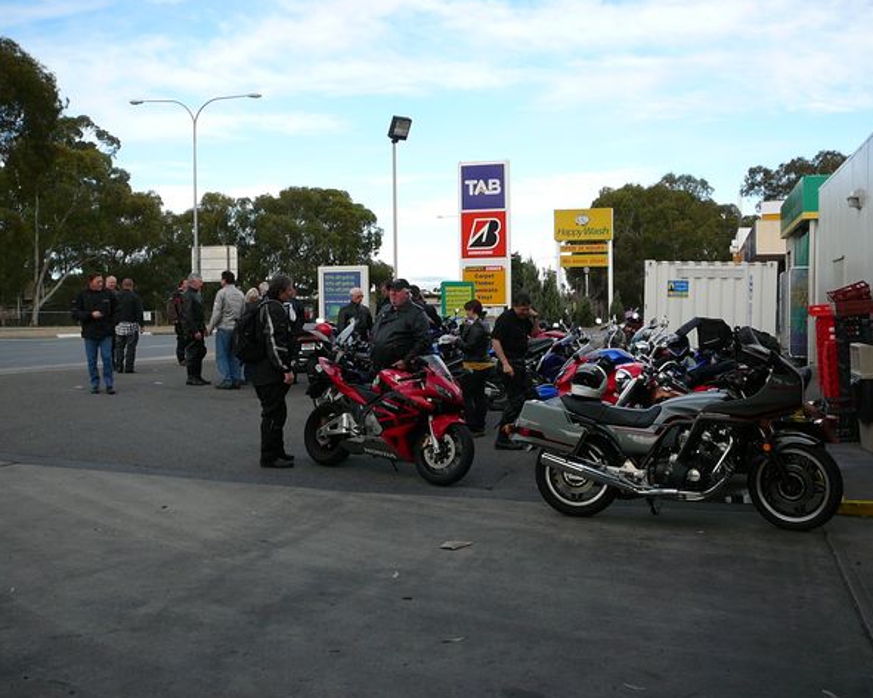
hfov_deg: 49.0
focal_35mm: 37
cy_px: 350
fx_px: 956
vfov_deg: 40.1
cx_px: 470
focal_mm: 5.2
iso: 80
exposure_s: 1/500
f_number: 2.8
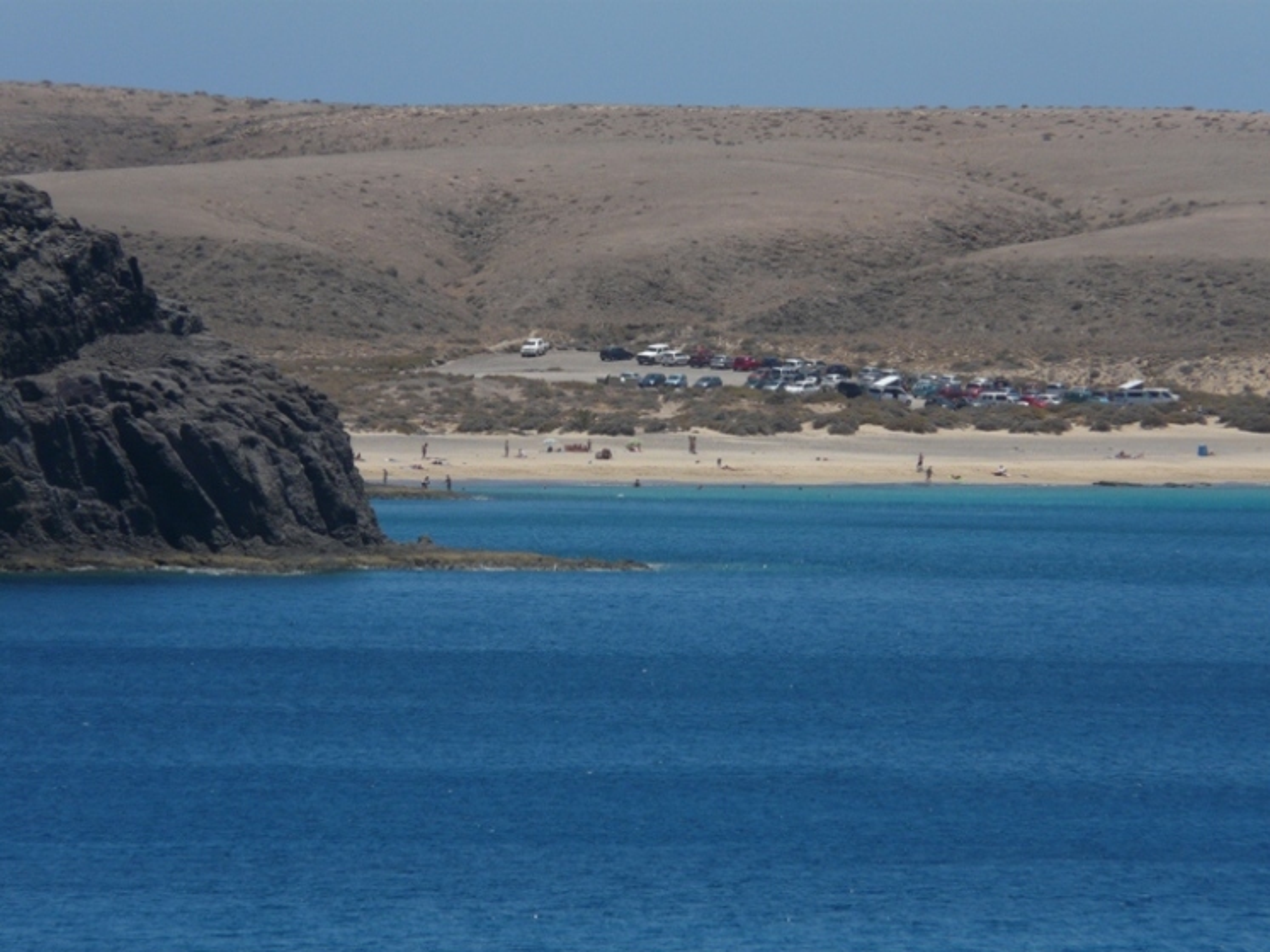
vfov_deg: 2.9
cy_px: 476
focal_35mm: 504
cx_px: 635
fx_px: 18488
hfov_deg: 3.9
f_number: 7.1
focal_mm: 82.8
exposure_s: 1/500
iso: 100
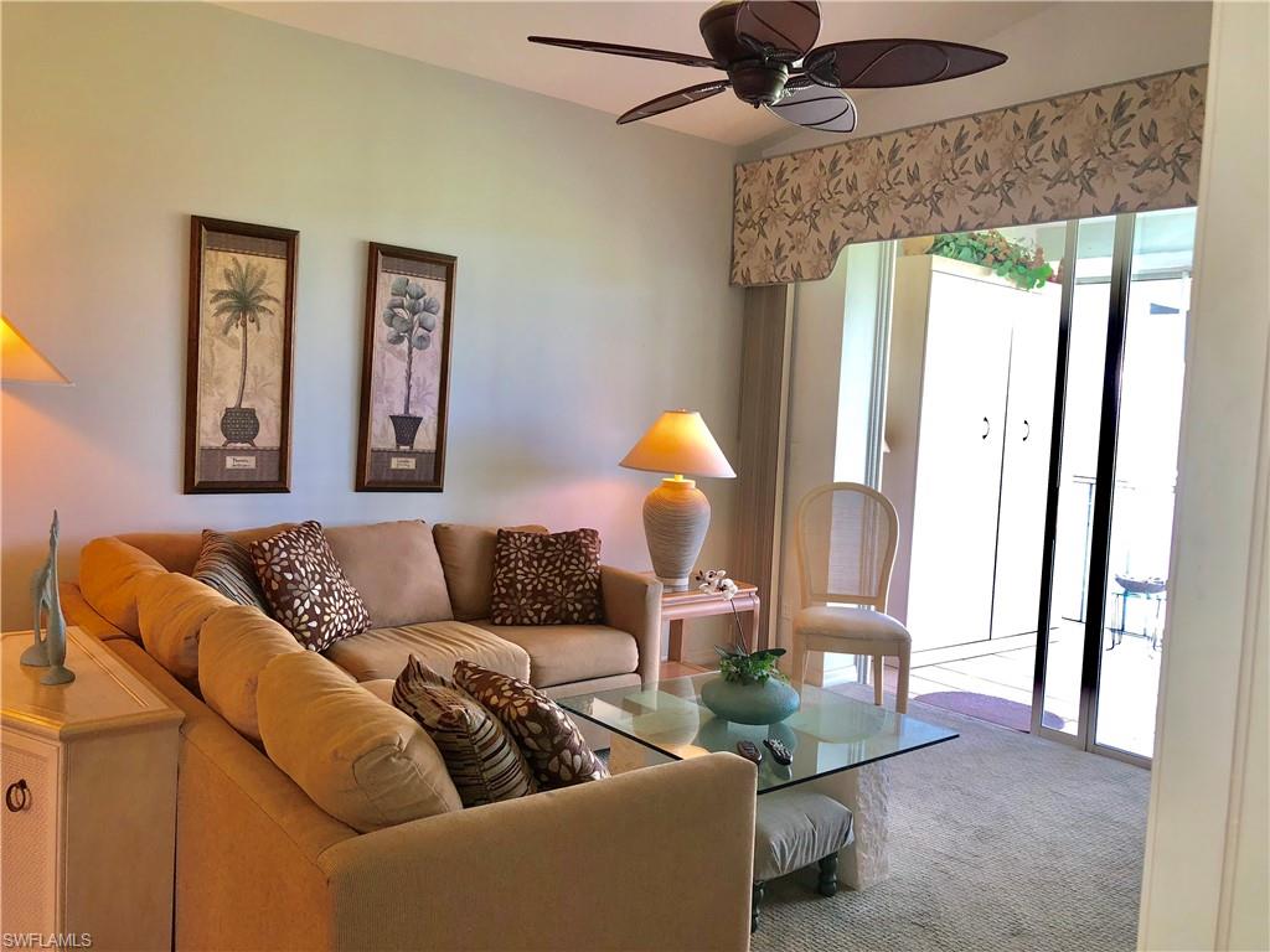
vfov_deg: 49.7
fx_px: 1027
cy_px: 476
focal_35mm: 28
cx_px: 635
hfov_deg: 63.4
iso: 64
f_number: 1.8
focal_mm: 4
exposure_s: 1/60
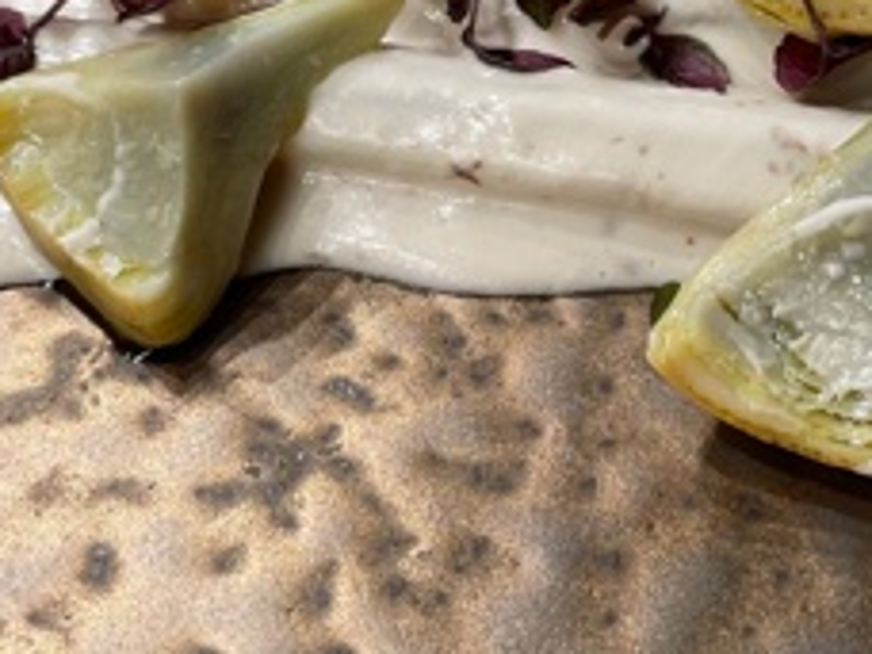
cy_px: 126
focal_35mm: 73
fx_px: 1839
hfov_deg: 26.6
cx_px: 512
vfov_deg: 19.9
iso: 50
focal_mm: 4.2
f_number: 1.6
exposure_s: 1/100
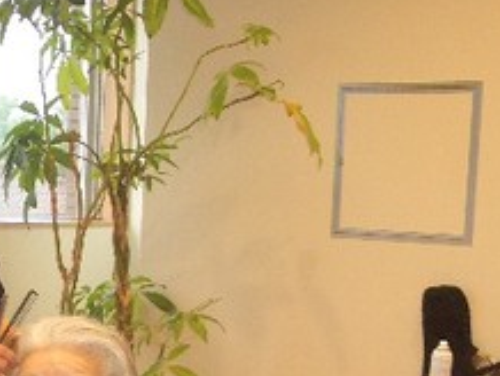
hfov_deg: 20.0
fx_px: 1359
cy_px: 407
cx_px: -37
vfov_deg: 15.4
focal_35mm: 94
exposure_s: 1/60
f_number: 2.8
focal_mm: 6.8
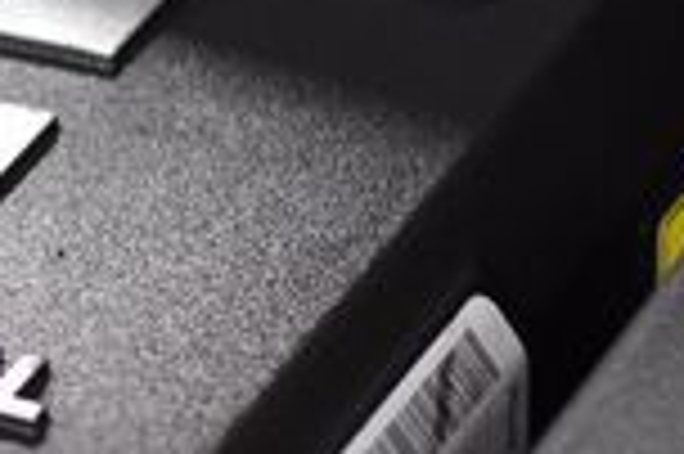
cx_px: -441
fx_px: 8389
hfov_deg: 4.6
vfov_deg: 3.1
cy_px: 65
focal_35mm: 442
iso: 1600
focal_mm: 70
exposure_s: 1/30
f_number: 4
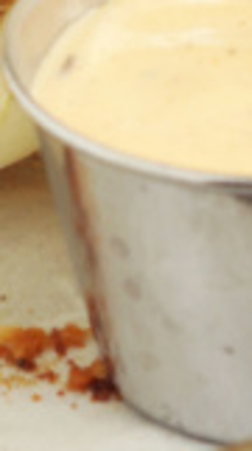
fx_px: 5968
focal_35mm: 500
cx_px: -392
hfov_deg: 2.4
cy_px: -591
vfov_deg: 4.2
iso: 200
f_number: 5.6
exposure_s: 1/100
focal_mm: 50
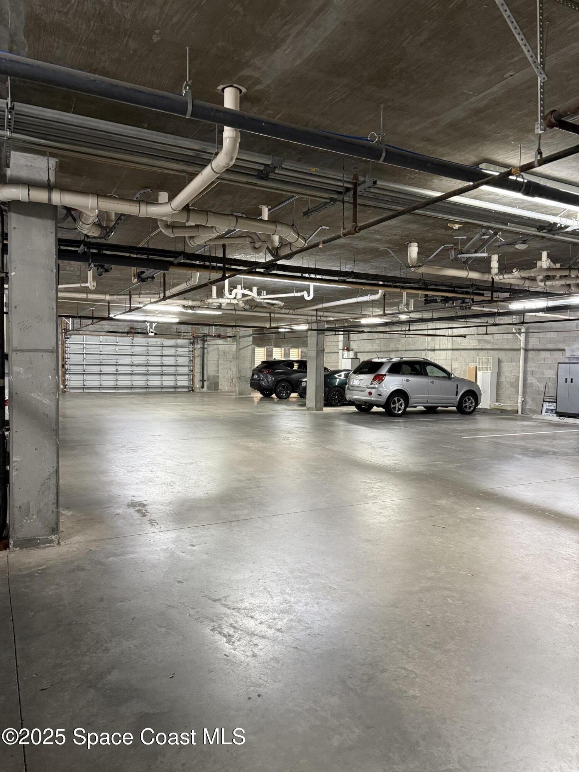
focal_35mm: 24
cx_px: 290
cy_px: 386
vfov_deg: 71.6
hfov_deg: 56.8
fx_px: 535
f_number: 1.78
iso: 640
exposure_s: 1/40
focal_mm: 6.76
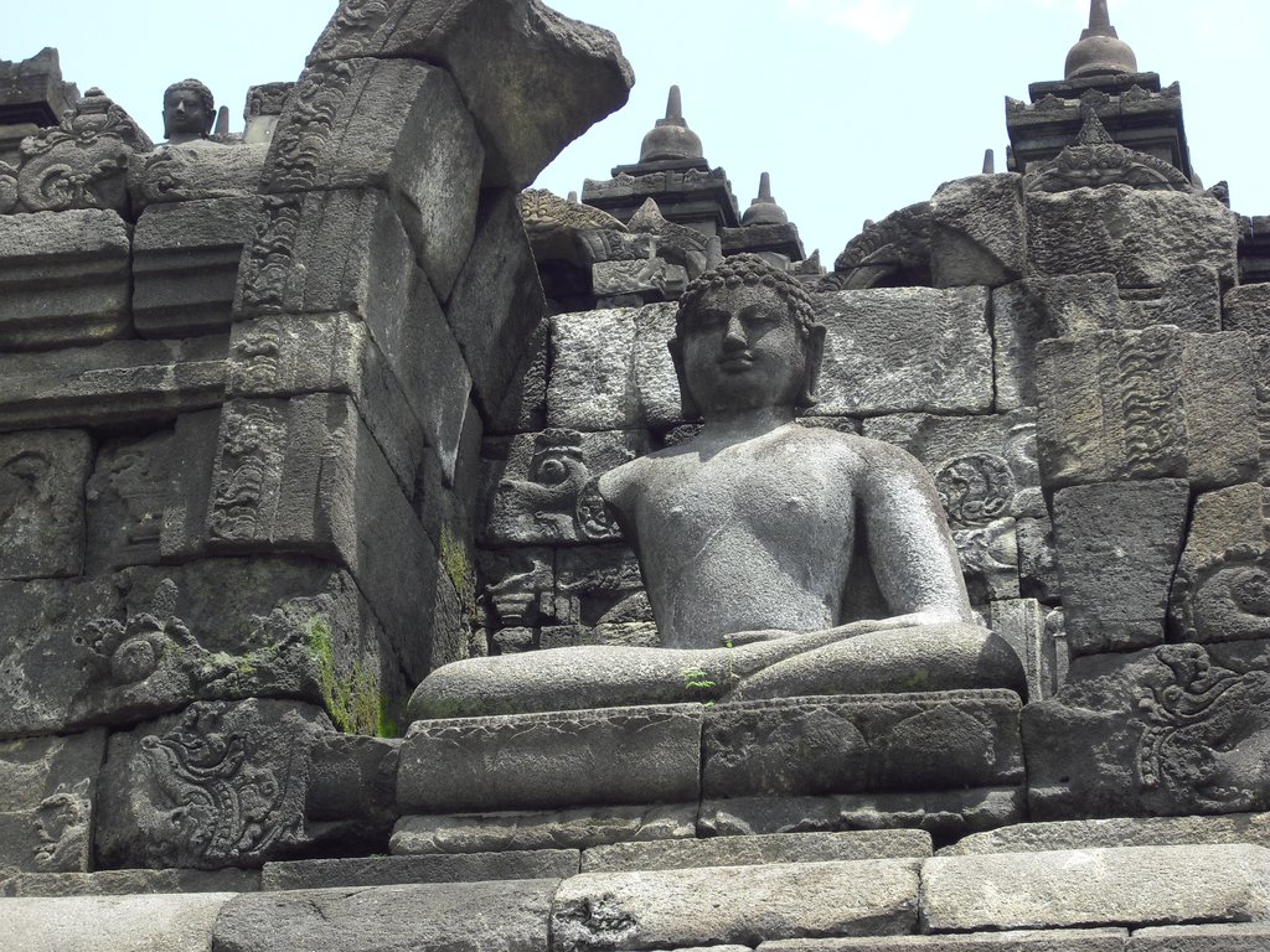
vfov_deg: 15.9
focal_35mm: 93
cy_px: 476
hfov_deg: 21.1
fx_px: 3412
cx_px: 635
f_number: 4.7
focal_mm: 15.3
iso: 100
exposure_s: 1/250
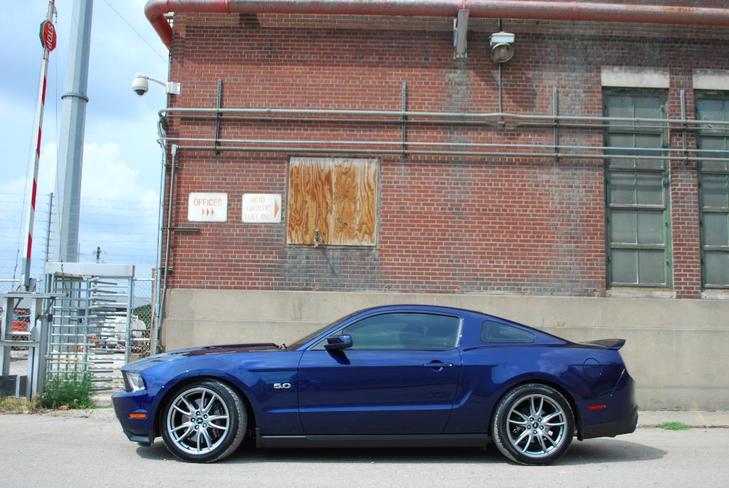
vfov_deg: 37.0
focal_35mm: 36
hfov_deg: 53.1
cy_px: 244
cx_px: 364
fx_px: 730
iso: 100
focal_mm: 24
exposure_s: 1/400
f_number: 5
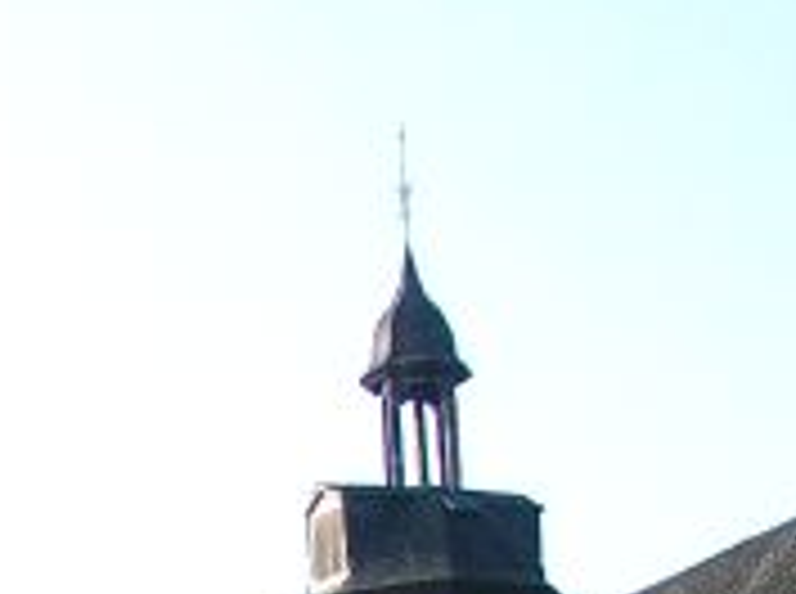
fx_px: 3534
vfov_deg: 9.1
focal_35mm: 154
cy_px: 1148
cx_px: -567
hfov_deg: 12.0
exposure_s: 1/199
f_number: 4
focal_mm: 7.13
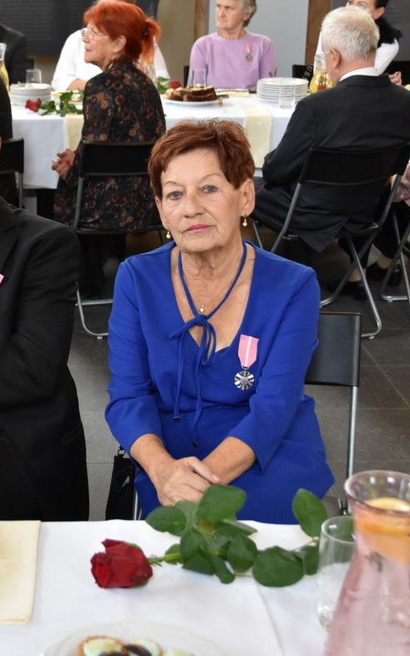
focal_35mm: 65
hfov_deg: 19.8
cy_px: 327
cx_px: 81
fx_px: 1162
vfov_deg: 31.5
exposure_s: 1/50
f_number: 4
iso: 1400
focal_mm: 28
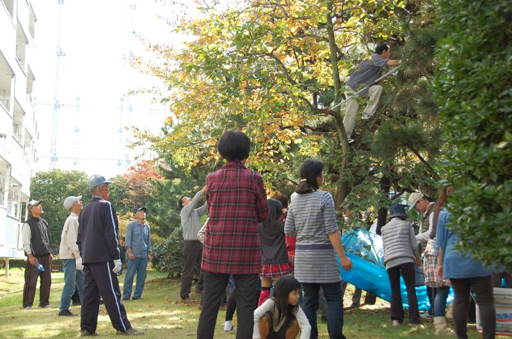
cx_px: 256
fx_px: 809
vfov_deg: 23.7
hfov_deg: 35.1
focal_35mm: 57
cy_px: 170
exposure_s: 1/500
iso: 560
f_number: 4.5
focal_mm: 38
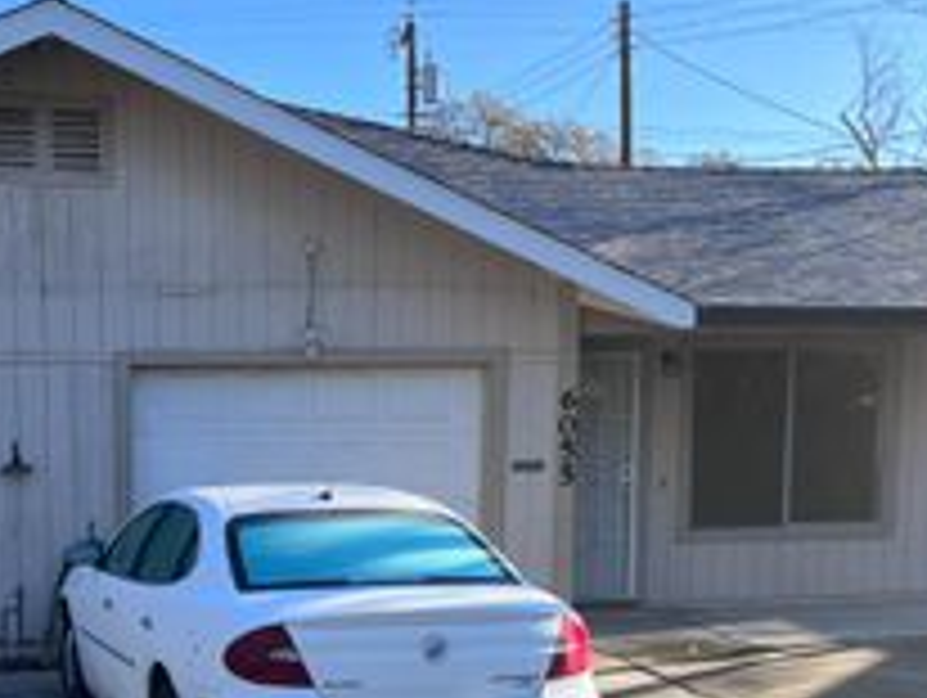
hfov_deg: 29.9
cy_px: 610
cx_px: 171
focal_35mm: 63
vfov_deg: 22.8
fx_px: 1689
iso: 50
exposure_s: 1/1163
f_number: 1.6
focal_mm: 5.1
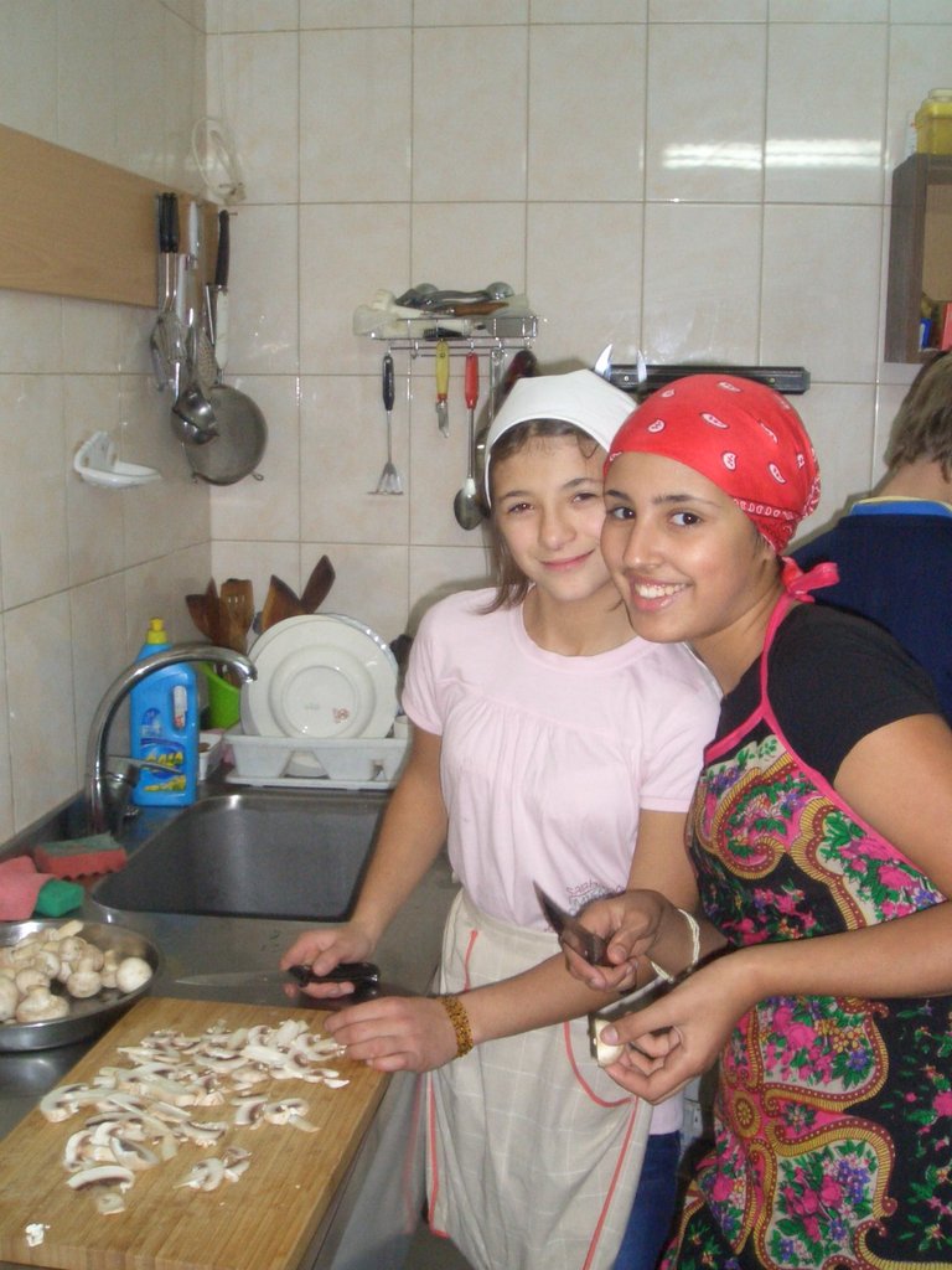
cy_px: 635
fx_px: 1320
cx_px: 476
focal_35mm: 36
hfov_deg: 39.7
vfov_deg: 51.4
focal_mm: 4.8
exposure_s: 1/40
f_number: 4
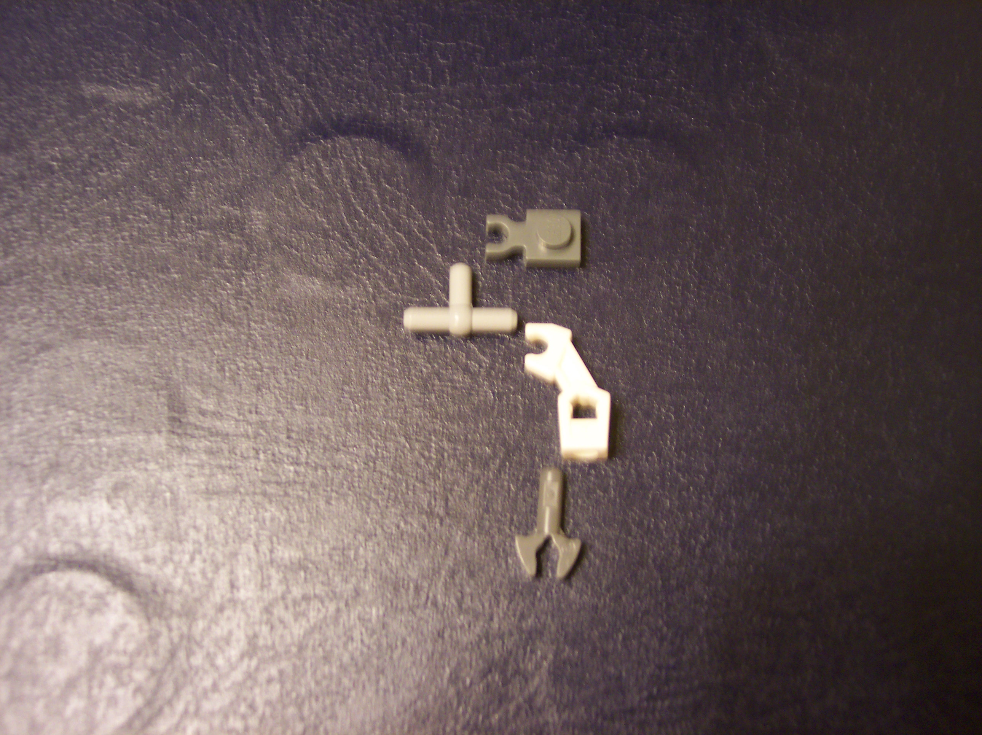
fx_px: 1077
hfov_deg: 49.0
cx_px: 491
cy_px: 368
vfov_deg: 37.7
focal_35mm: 38
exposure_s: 1/8
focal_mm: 8
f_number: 2.8
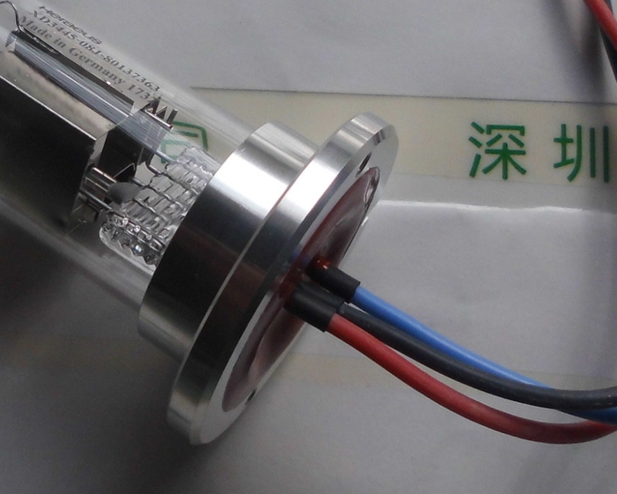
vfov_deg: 20.9
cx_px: 245
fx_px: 1315
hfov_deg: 26.4
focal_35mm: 72
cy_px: 66
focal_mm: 4.6
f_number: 3.2
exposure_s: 1/939
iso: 100
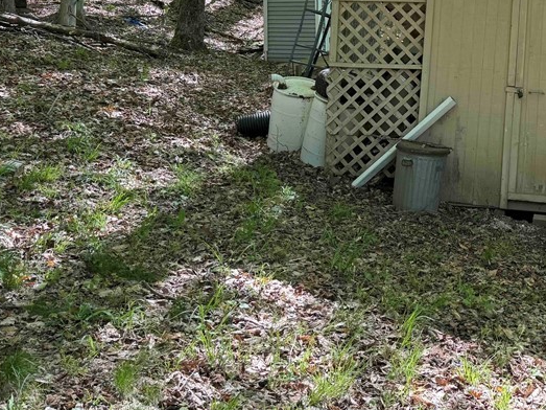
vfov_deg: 30.0
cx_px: 485
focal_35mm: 47
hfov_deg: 37.9
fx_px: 741
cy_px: 71
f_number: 1.78
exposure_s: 1/244
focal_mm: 6.76
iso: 64
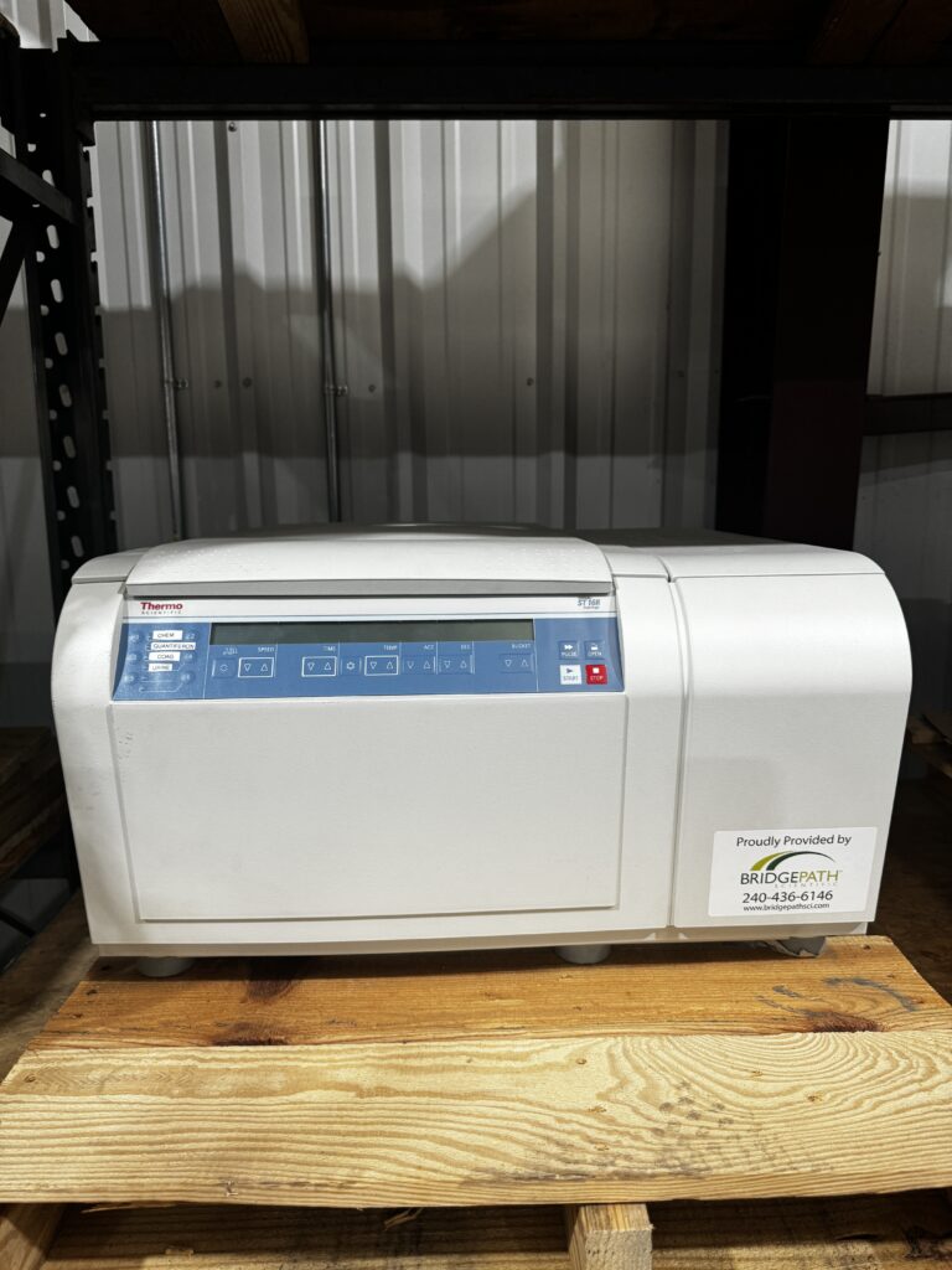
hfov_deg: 56.8
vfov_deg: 71.6
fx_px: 880
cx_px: 476
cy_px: 635
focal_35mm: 24
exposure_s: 1/121
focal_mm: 6.76
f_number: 1.78
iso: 200
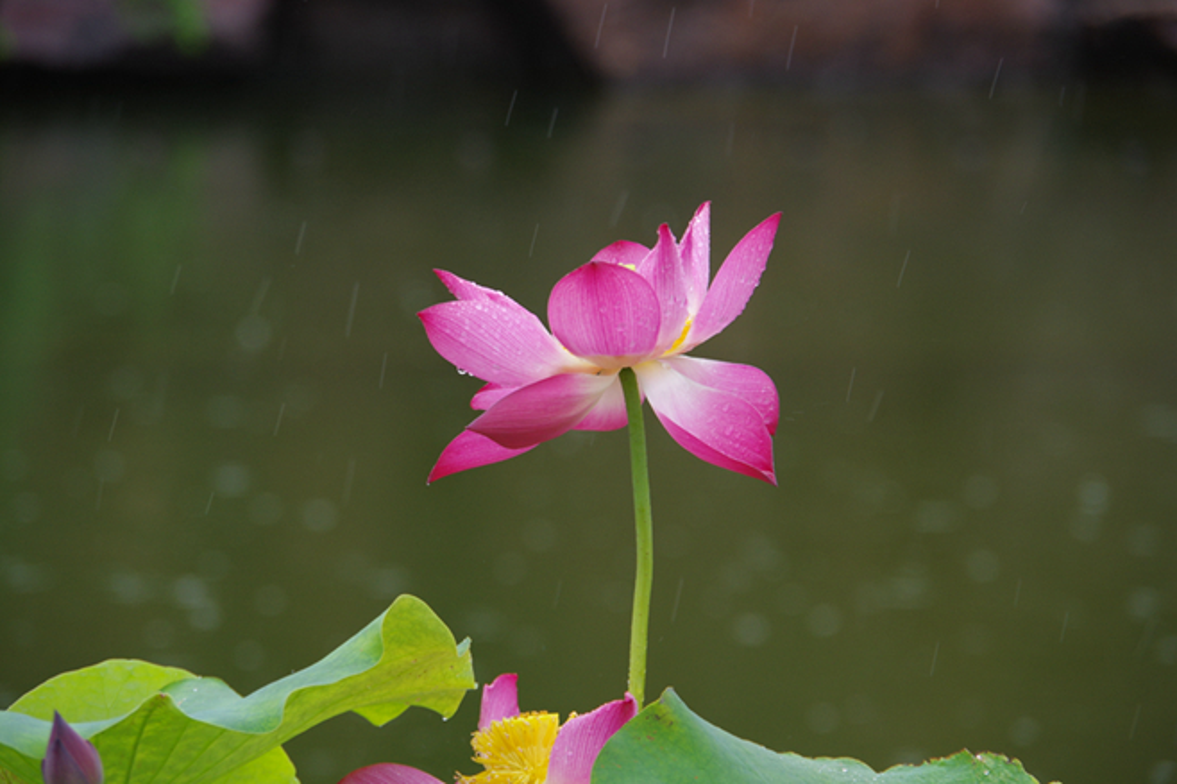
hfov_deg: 10.2
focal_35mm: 202
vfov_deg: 6.8
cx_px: 588
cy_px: 392
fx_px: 6601
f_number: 5.6
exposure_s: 1/200
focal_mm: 135
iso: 200
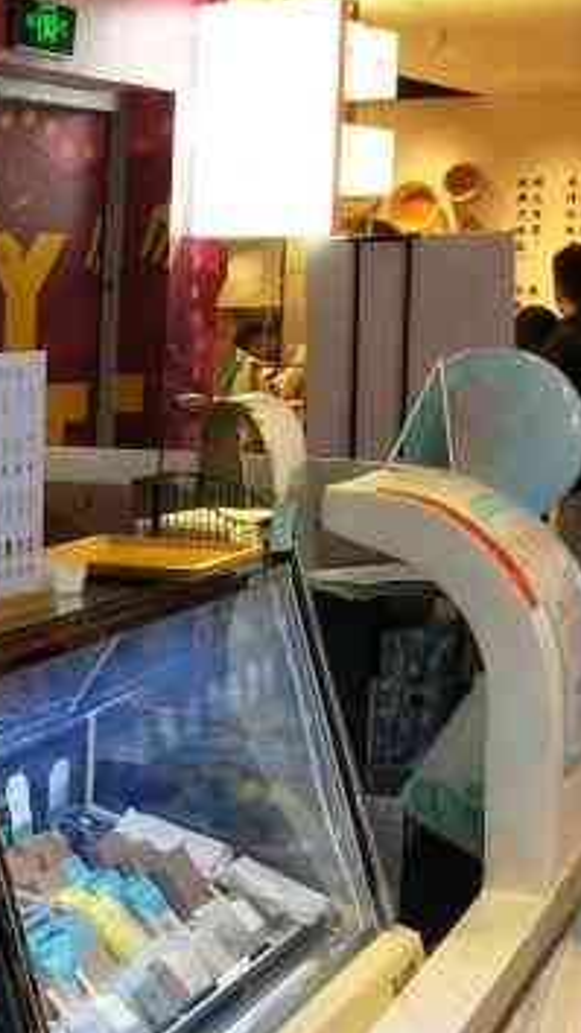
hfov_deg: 16.1
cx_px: -377
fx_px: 1808
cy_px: 538
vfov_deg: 31.9
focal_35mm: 66
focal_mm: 3.99
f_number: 1.7
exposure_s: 1/33
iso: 217
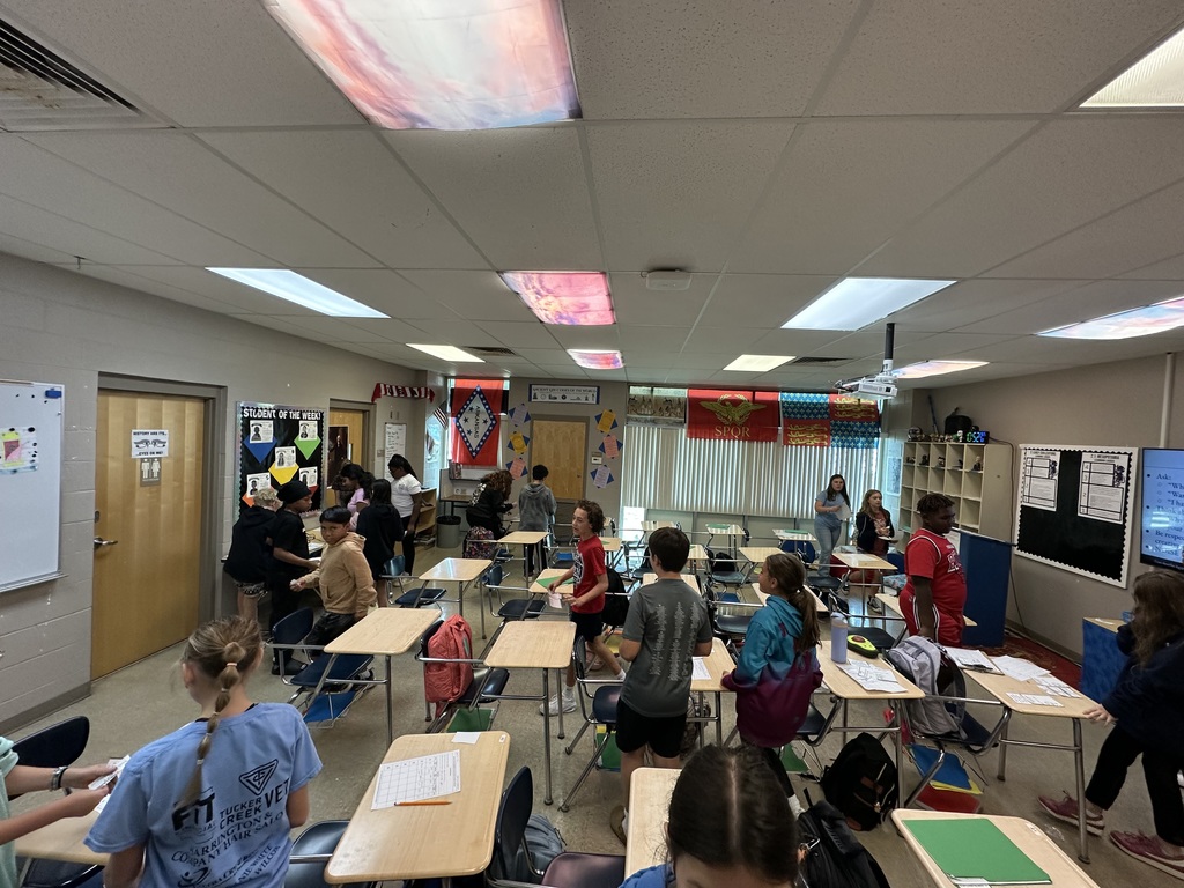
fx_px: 479
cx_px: 592
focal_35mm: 14
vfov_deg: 85.7
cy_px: 444
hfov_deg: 102.1
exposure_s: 1/120
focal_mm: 2.22
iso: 160
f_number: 2.2
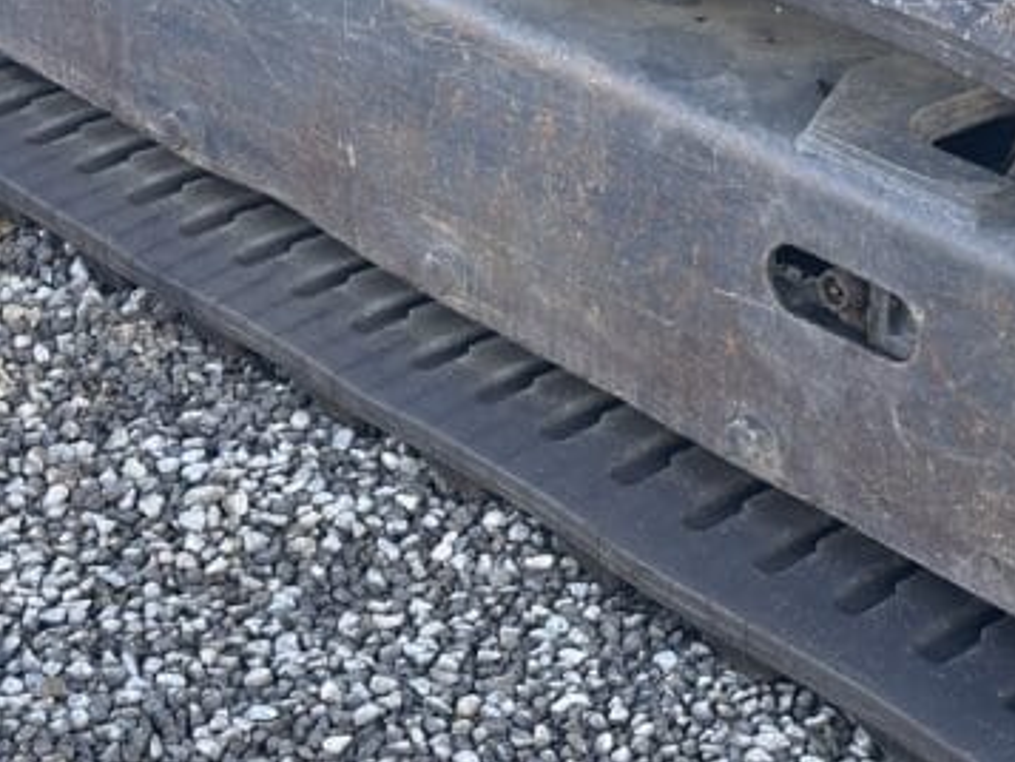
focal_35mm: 121
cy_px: 87
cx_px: 594
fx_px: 3549
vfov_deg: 12.2
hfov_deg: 16.3
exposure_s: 1/156
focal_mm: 6.86
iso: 64
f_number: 1.78
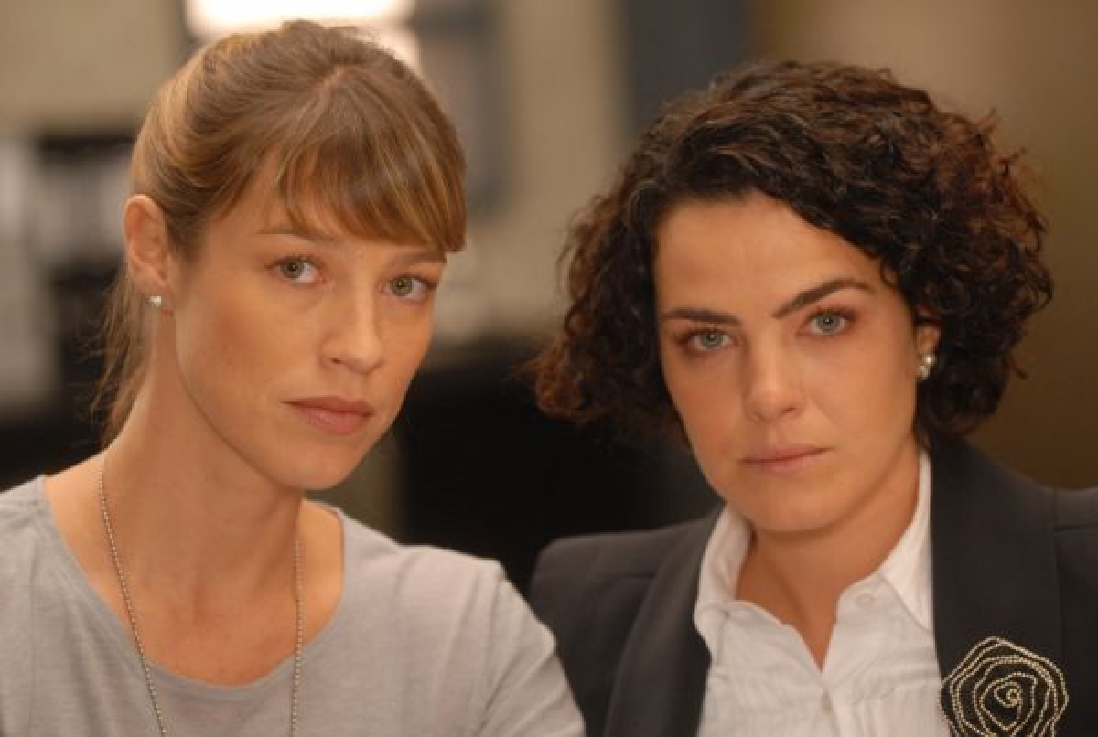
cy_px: 368
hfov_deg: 13.0
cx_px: 549
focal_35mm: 158
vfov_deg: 8.8
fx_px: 4814
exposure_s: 1/40
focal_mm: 105
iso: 800
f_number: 2.8
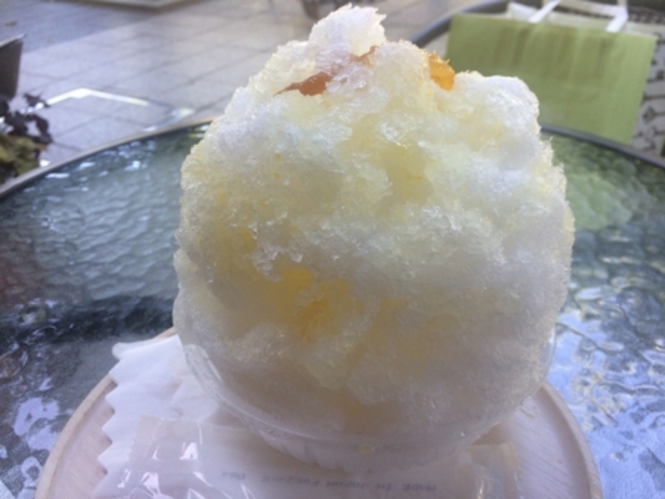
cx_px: 332
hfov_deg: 61.6
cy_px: 250
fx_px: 557
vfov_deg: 48.3
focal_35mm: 29
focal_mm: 4.15
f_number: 2.2
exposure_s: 1/120
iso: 64
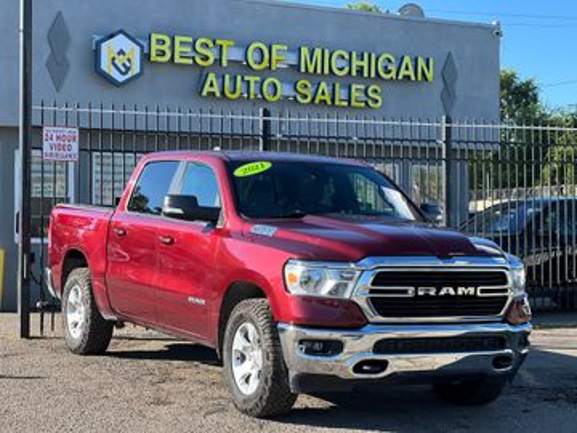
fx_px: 1283
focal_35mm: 77
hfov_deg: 25.3
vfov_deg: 19.1
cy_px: 216
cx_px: 288
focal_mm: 9
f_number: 2.8
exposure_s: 1/135
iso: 20
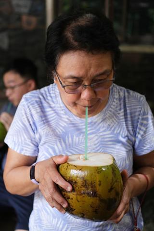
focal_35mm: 53
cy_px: 116
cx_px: 77
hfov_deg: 25.5
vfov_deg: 37.5
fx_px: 340
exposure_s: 1/200
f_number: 2
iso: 160
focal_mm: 35
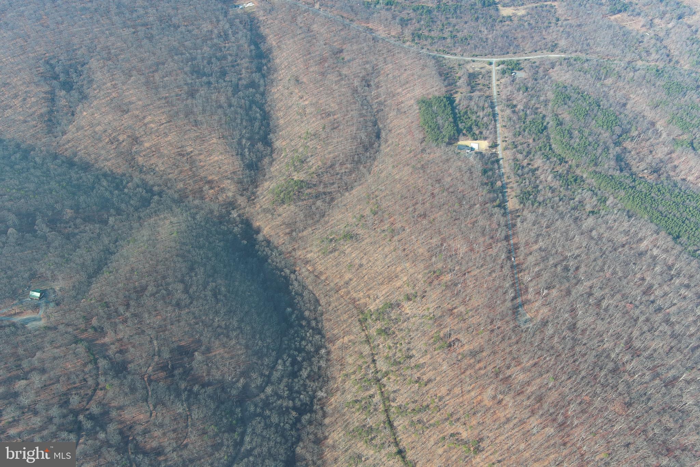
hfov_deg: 63.7
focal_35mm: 29
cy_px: 234
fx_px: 564
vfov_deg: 45.0
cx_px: 350
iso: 100
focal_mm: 10.57
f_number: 2.8
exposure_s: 1/381
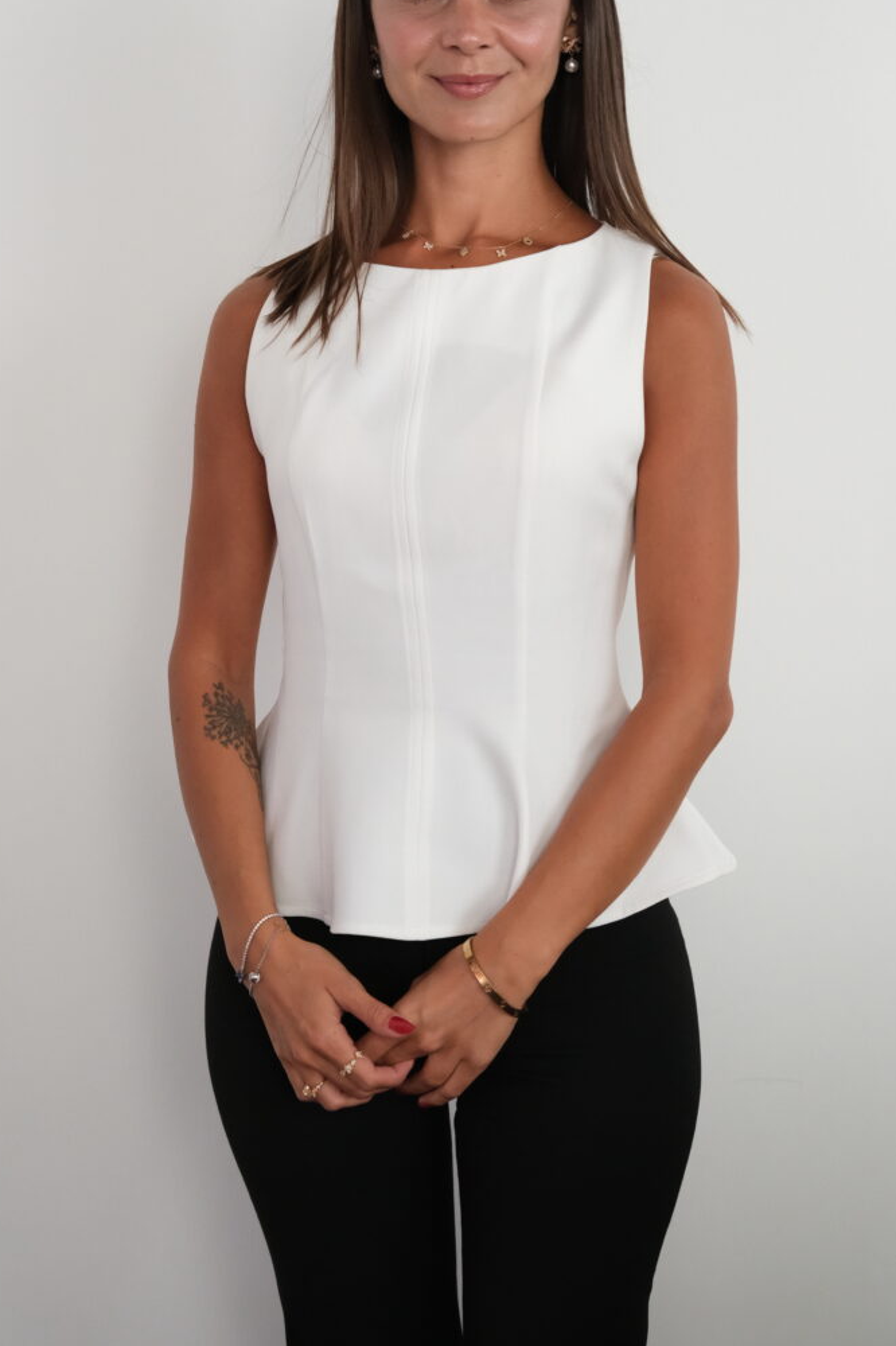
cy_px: 533
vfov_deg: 26.9
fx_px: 2802
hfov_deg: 18.2
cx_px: 411
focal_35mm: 75
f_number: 3.2
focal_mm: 40.1
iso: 3200
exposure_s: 1/250
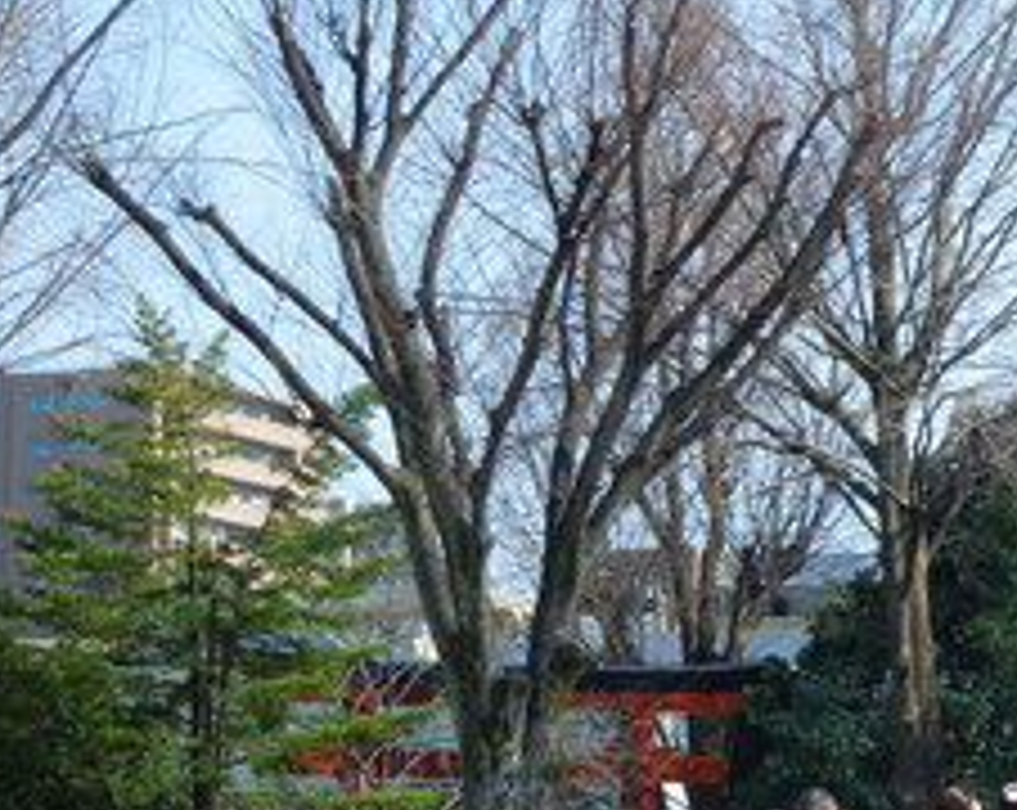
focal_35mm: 132
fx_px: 3966
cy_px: 457
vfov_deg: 11.7
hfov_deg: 14.4
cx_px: 1012
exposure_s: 1/400
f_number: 4.3
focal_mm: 11
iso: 100
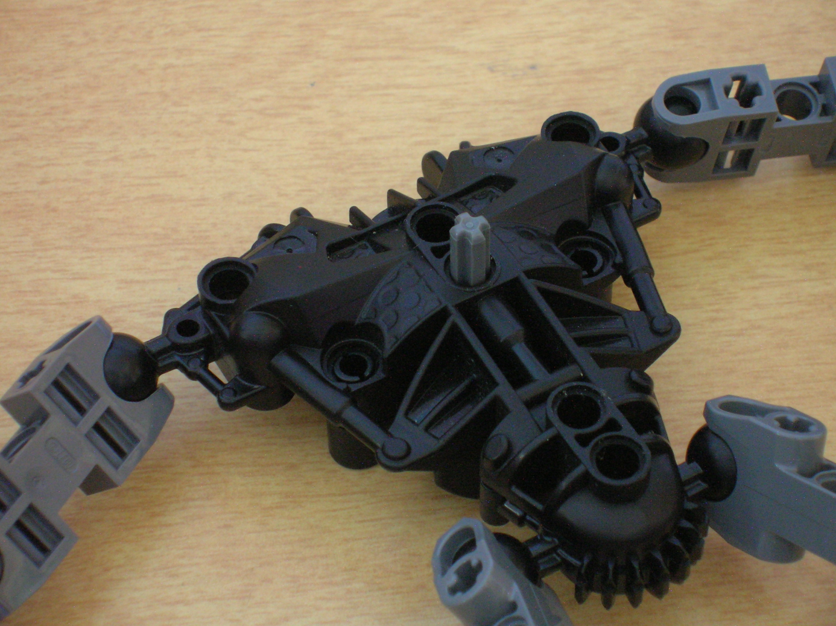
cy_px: 313
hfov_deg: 19.3
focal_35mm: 102
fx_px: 2461
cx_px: 418
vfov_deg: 14.5
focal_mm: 17.1
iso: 200
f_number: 4.9
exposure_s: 2
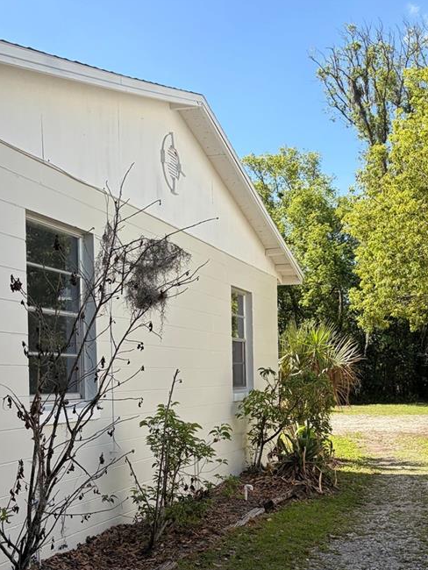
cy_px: 408
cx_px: 335
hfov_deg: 29.7
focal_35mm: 48
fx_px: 791
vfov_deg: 38.9
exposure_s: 1/1587
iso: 50
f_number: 1.6
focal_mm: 5.96
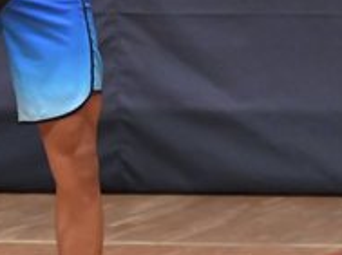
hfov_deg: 1.8
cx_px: -17
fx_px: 11104
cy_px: -45
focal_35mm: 1126
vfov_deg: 1.3
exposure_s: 1/400
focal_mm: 190
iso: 6400
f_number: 5.6
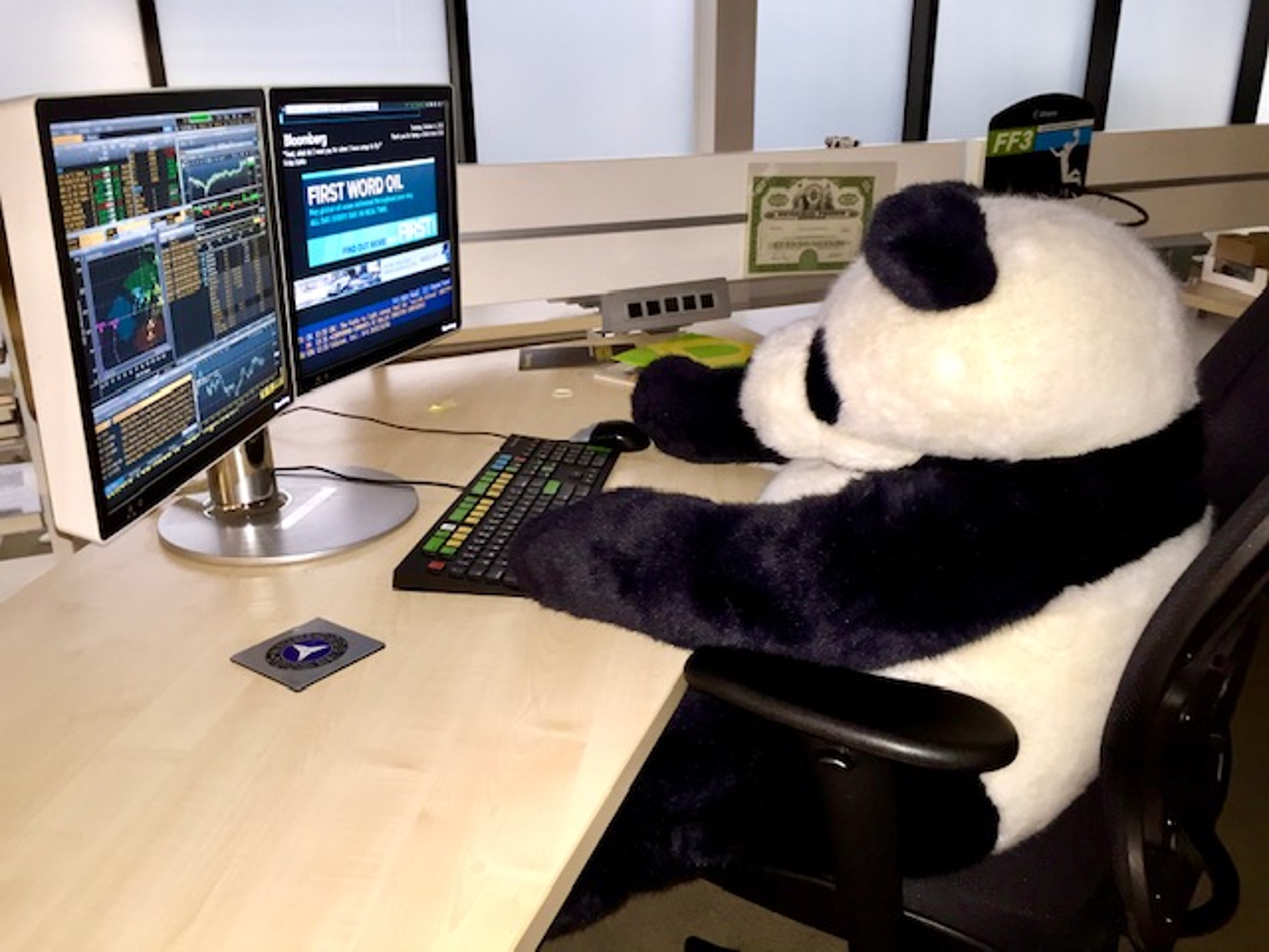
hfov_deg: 61.7
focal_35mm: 29
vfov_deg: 48.2
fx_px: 1063
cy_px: 476
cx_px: 634
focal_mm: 4.15
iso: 100
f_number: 2.2
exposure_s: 1/16
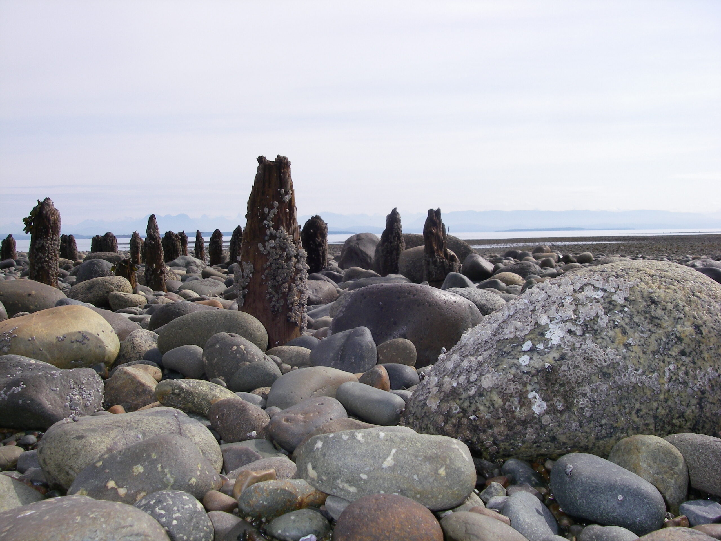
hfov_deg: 49.0
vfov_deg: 37.7
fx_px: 791
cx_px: 360
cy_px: 270
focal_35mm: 38
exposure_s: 1/200
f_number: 6.6
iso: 64
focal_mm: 6.3
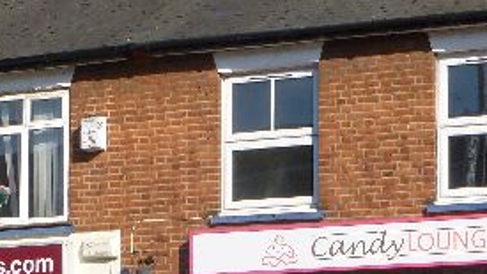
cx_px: 315
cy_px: 274
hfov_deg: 16.5
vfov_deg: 9.3
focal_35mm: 130
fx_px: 1680
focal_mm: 7.4
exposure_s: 1/640
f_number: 3.7
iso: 100
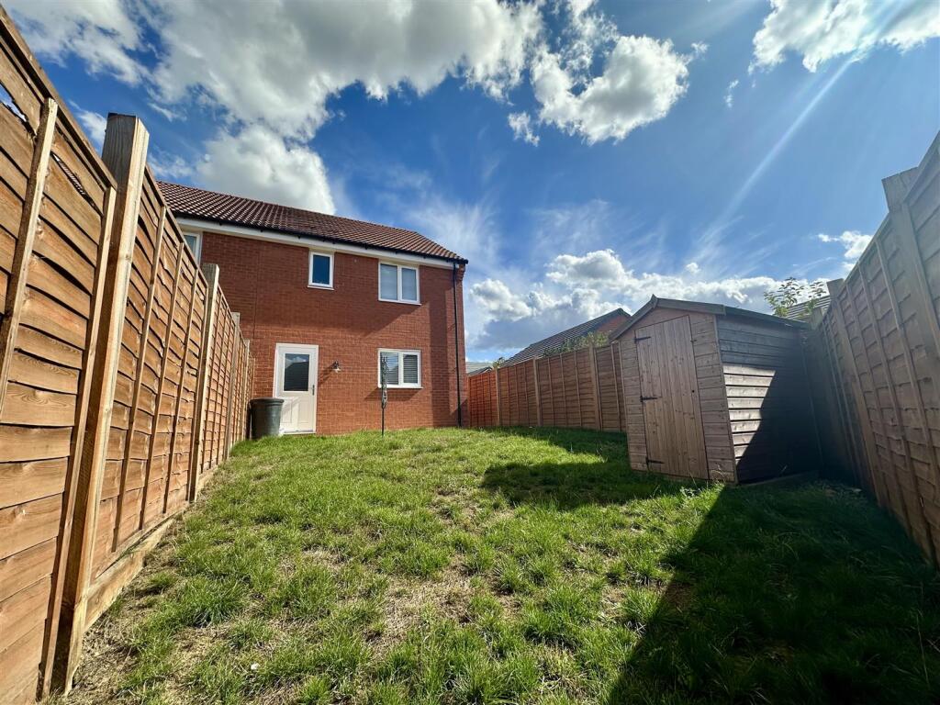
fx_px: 380
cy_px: 352
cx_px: 470
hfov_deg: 102.1
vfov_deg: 85.7
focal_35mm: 14
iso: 50
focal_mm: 2.22
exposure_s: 1/2353
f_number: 2.2
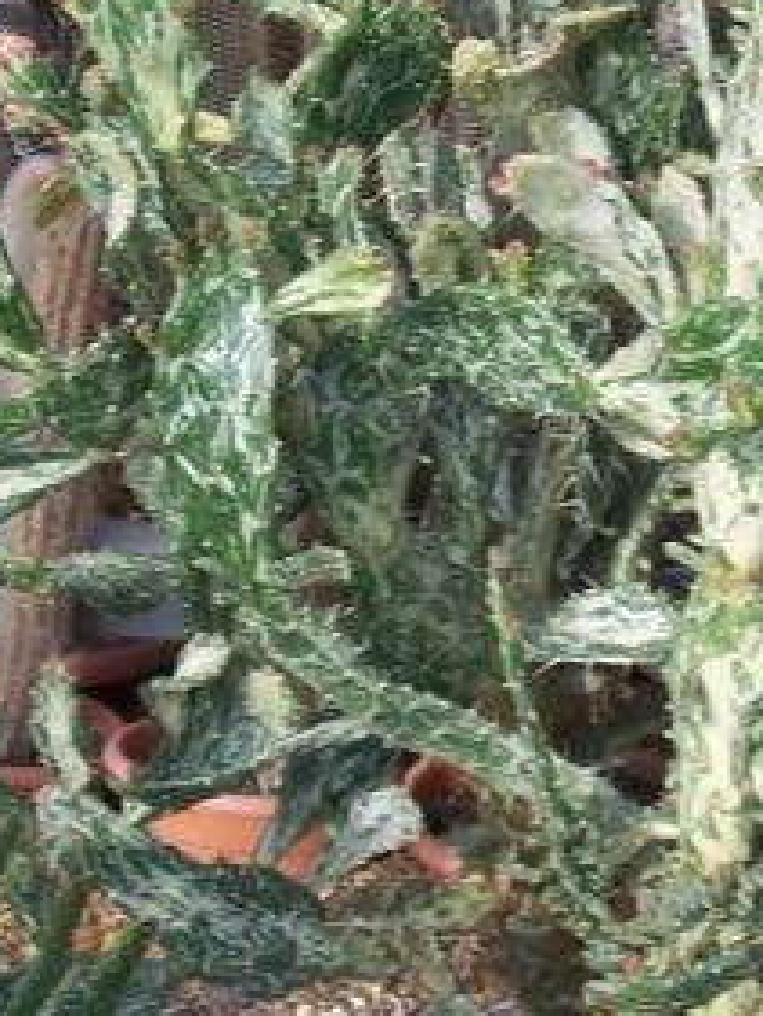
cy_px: 380
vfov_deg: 18.2
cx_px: 633
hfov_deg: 13.6
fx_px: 3172
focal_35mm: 108
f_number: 3.9
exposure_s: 1/250
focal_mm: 6.3
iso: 64
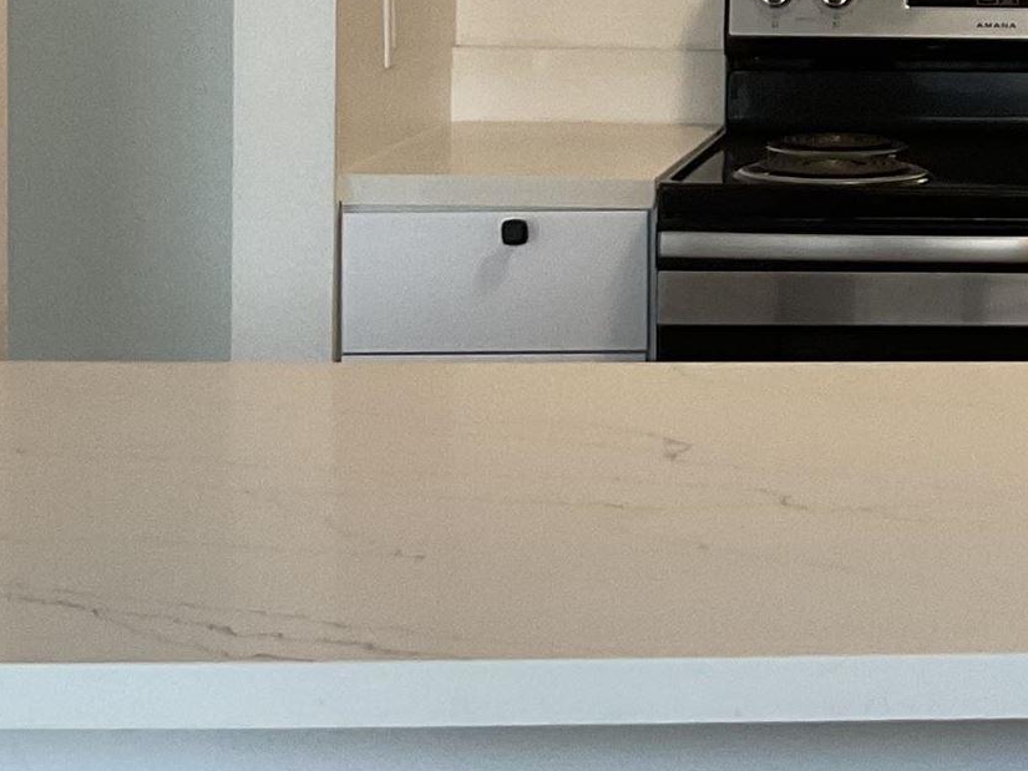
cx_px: 1290
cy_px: -113
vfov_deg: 13.4
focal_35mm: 108
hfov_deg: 17.2
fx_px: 3208
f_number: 1.8
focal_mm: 3
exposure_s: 1/60
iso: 64
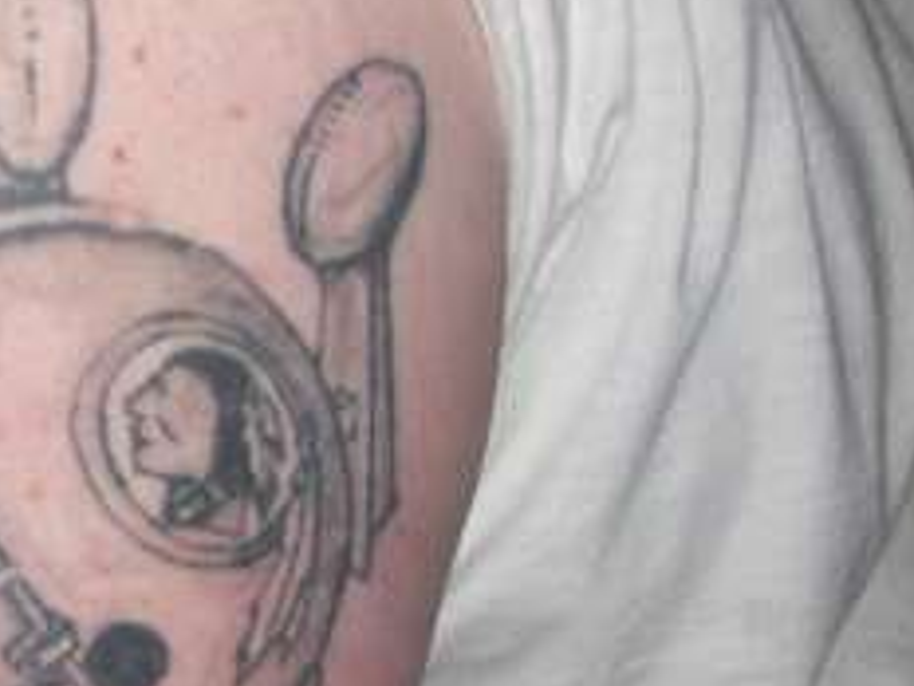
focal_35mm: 88
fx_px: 2324
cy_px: 540
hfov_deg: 21.1
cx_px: -95
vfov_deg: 16.7
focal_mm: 5.7
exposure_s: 1/60
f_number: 2.8
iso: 64
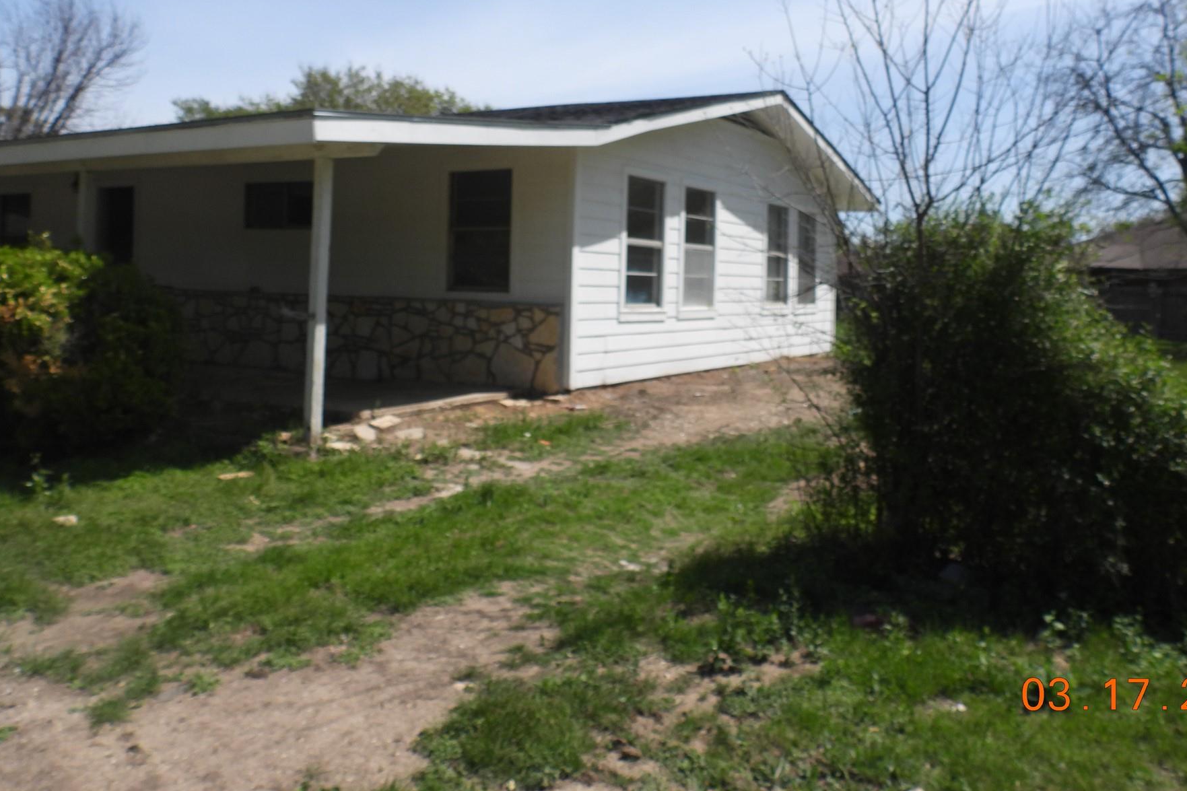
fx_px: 956
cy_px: 285
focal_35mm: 29
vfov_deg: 44.5
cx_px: 652
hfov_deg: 63.5
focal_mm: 4.3
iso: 100
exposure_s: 1/1600
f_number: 3.2
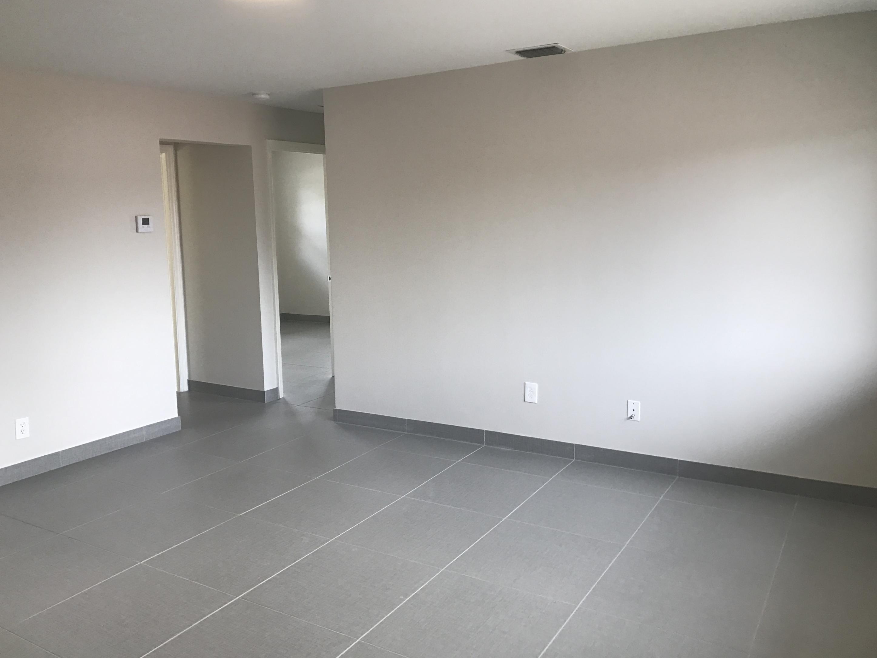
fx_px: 735
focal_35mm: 29
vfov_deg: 48.2
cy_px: 320
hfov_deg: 61.7
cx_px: 425
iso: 25
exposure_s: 1/40
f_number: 1.8
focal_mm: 3.99
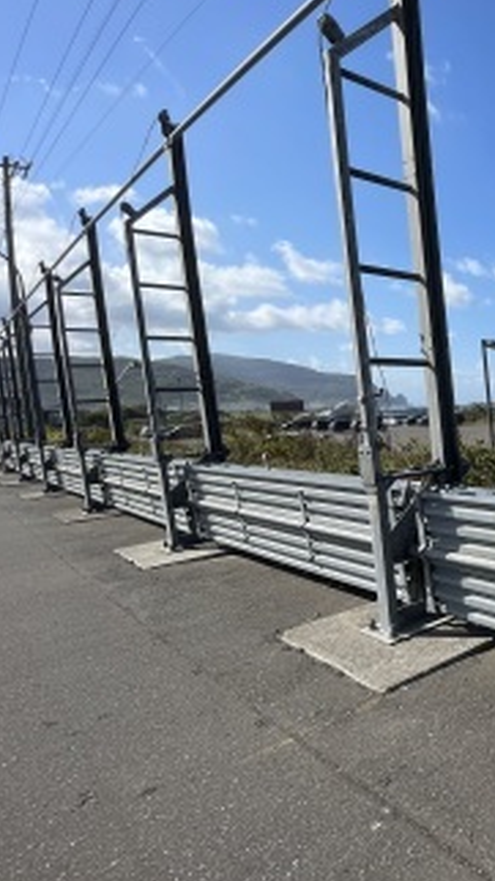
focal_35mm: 22
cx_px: 648
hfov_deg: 35.0
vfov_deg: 81.1
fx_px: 514
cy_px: 469
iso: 25
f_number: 2.4
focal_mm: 1.55
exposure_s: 1/1261
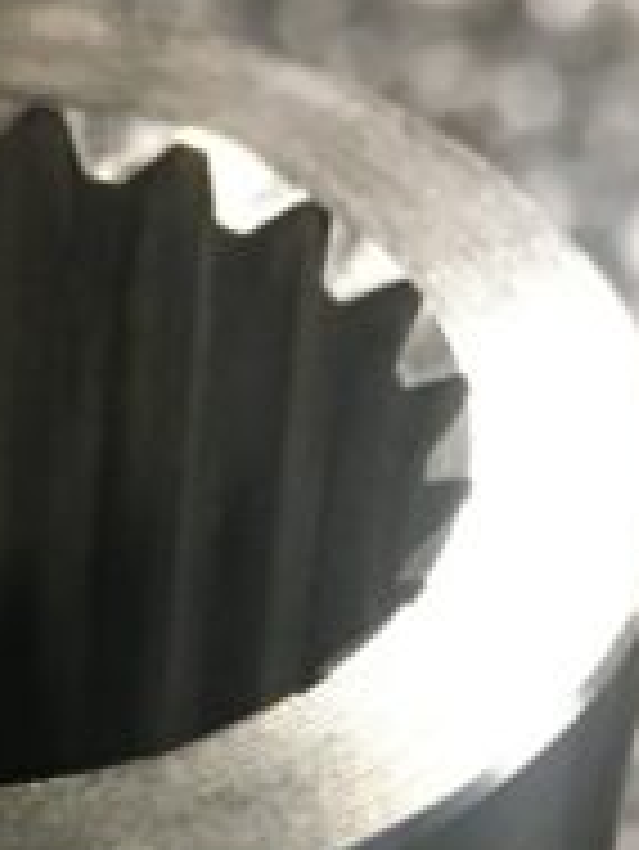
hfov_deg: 9.4
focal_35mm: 157
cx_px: -94
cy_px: 1412
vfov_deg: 11.8
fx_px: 3860
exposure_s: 1/30
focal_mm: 4.15
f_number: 2.2
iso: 100
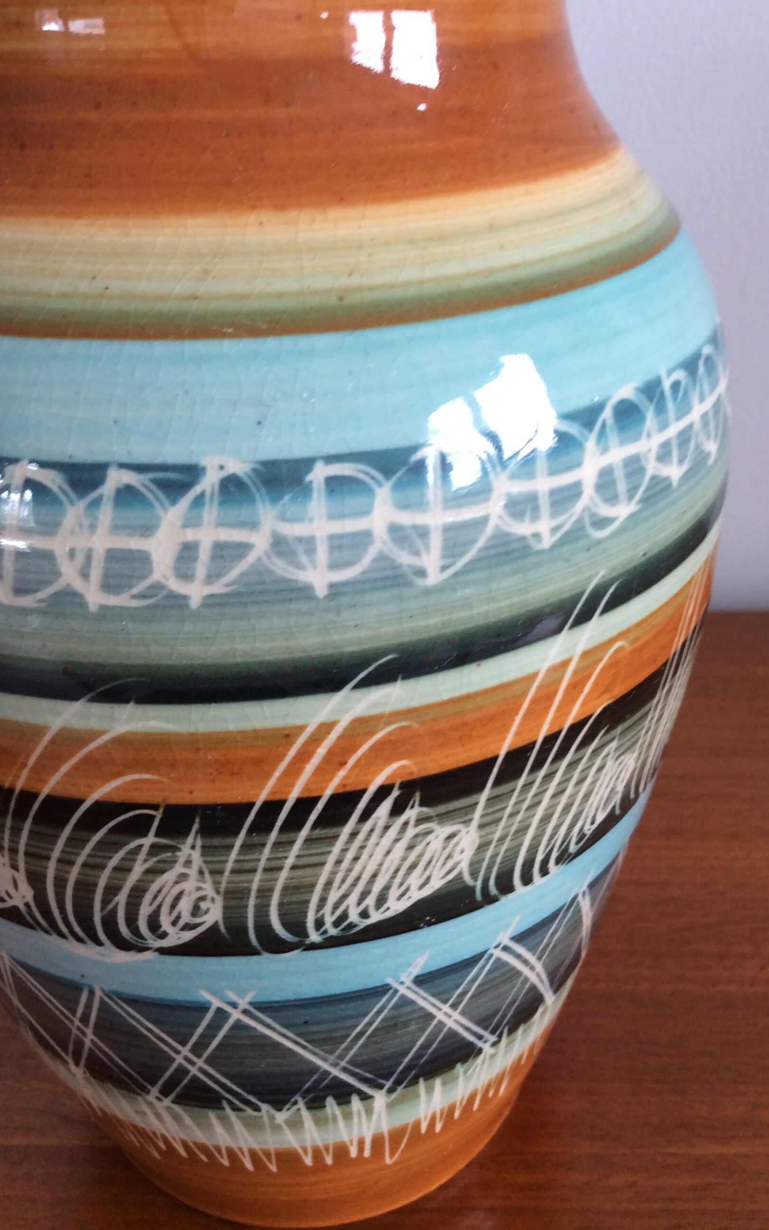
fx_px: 1140
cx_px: 395
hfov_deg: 37.3
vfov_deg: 56.7
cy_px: 614
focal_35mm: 34
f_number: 2.4
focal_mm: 3.3
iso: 40
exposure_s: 1/25
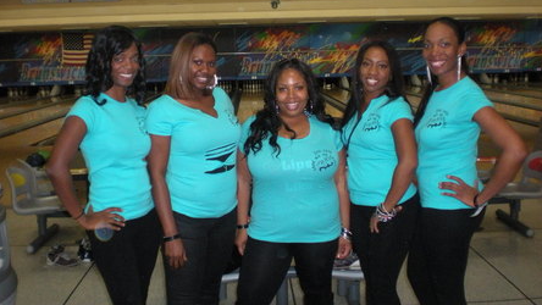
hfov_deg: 48.3
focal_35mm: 42
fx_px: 604
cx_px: 272
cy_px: 101
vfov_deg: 28.2
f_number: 3.1
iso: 425
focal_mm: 6.3
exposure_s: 1/60
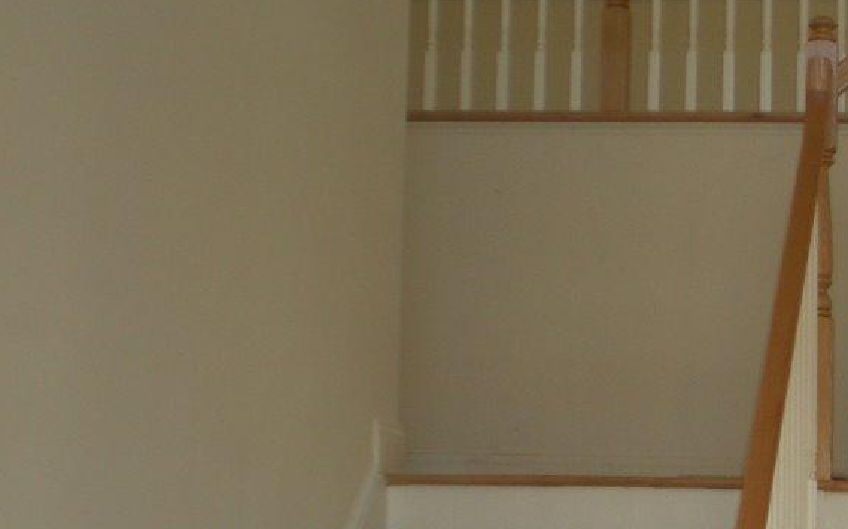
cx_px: 975
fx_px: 2356
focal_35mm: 102
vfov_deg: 12.6
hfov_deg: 19.4
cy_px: 559
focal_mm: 6.3
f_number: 3.1
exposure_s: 1/62.6
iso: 71
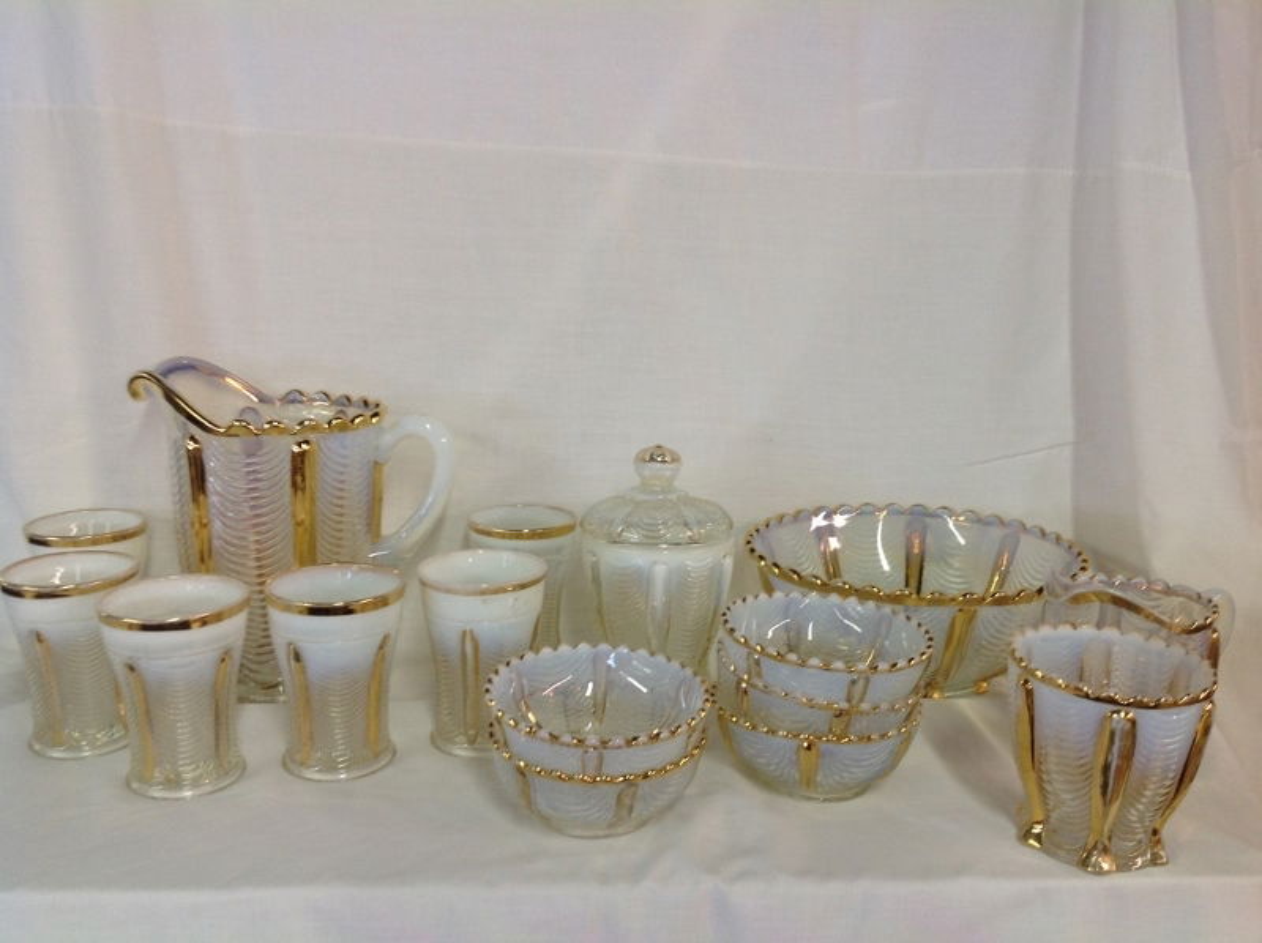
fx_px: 1274
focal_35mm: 35
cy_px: 472
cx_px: 631
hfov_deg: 52.7
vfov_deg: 40.6
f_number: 2.4
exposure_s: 1/17
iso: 50
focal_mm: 4.28
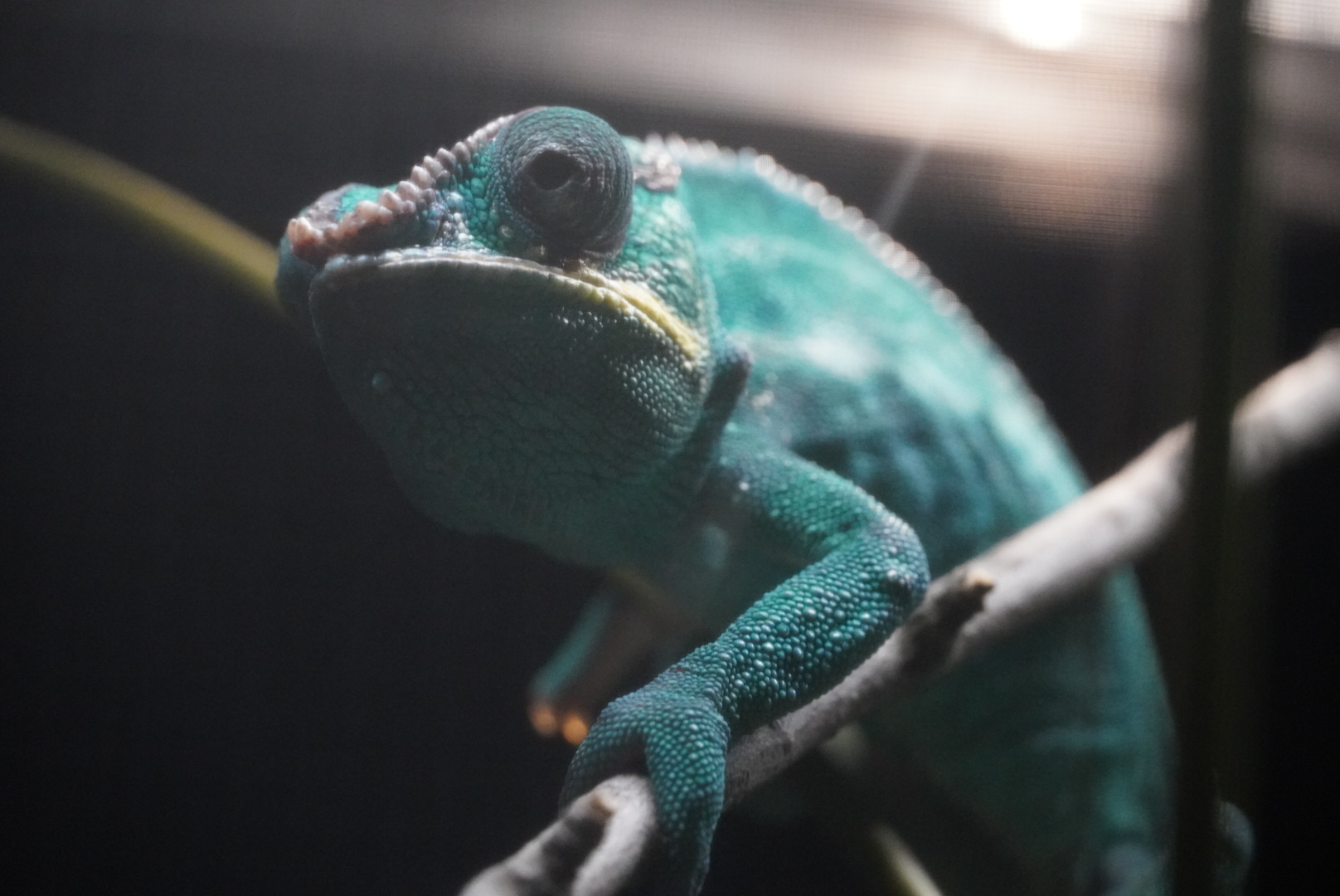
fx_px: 7543
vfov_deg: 6.8
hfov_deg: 10.2
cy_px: 448
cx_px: 670
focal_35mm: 202
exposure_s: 1/250
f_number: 5.6
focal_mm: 135
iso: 6400
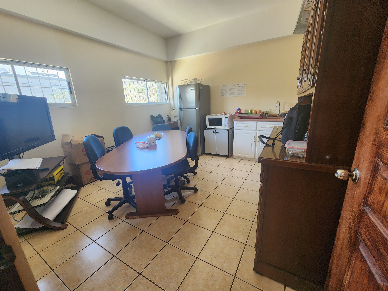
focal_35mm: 13
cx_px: 194
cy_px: 146
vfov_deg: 89.9
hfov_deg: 106.2
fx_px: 146
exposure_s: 1/60
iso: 160
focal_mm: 2.2
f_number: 2.2
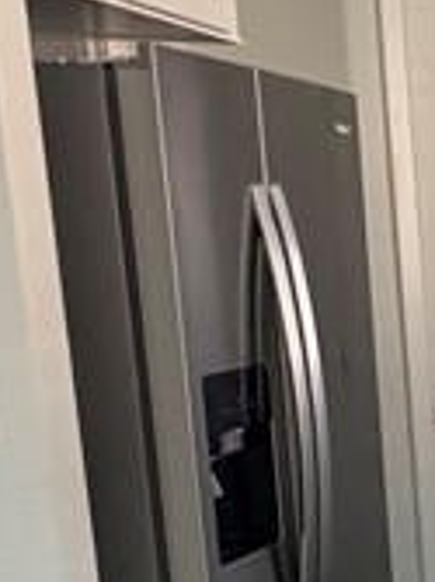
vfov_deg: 22.1
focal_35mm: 86
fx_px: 1443
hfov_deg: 13.2
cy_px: 544
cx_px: 1016
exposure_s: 1/87
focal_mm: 2.22
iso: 320
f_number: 2.2
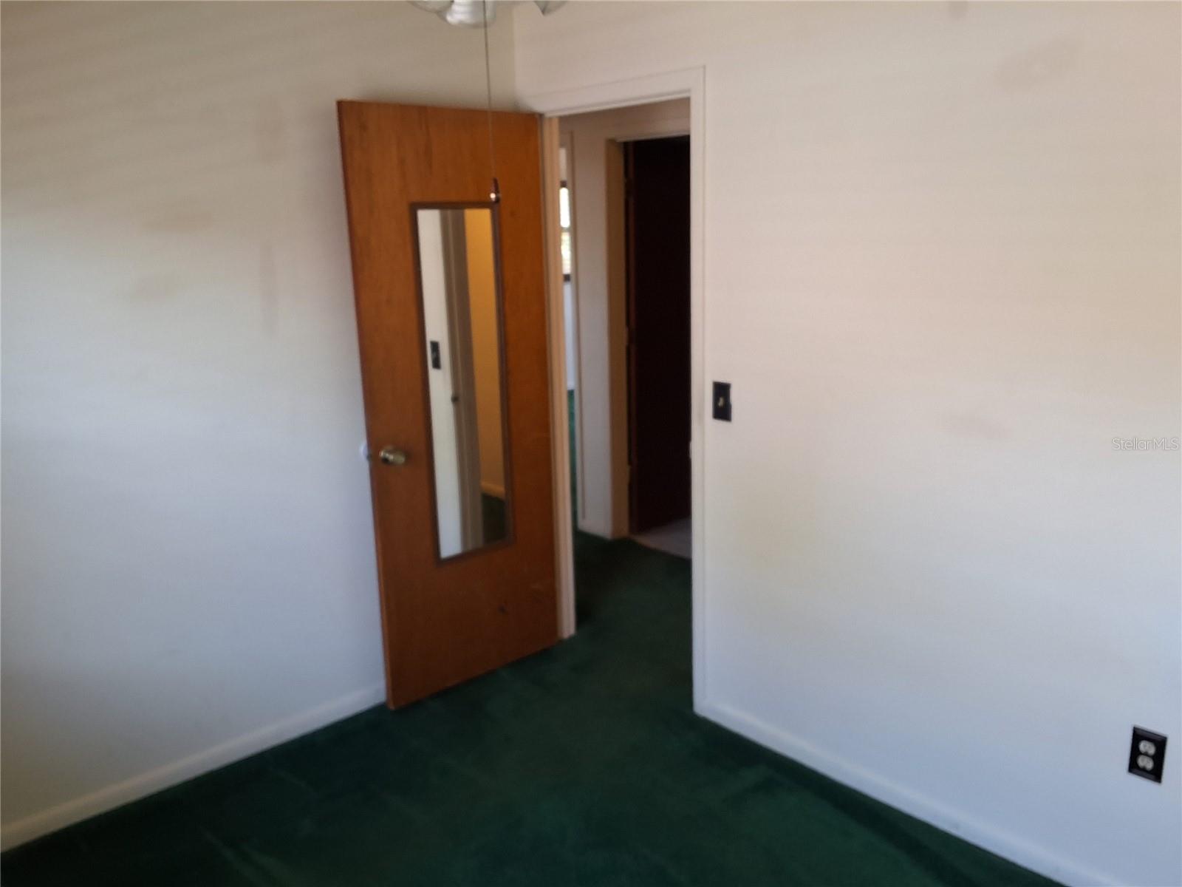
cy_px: 444
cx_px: 591
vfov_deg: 49.7
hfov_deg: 63.4
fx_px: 956
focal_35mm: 28
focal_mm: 2.91
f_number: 1.9
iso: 100
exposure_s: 1/40
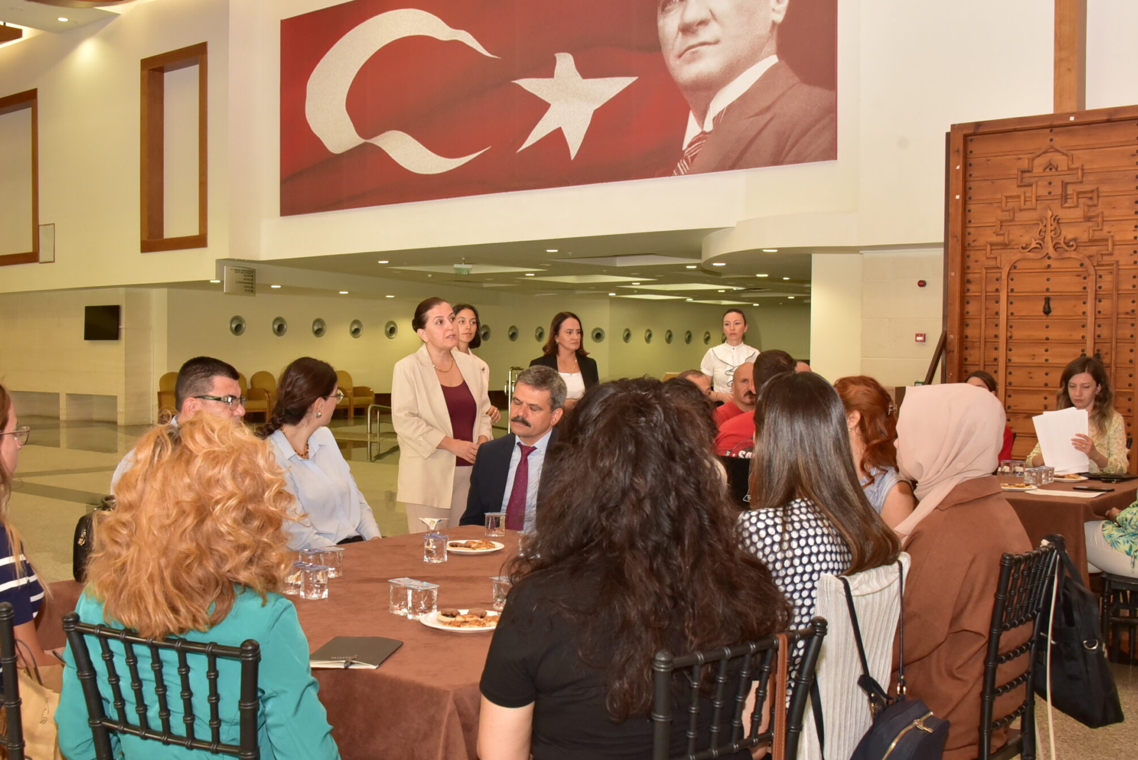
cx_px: 509
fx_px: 1297
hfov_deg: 47.3
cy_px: 415
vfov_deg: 32.6
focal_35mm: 41
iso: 2500
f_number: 9
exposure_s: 1/60
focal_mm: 32
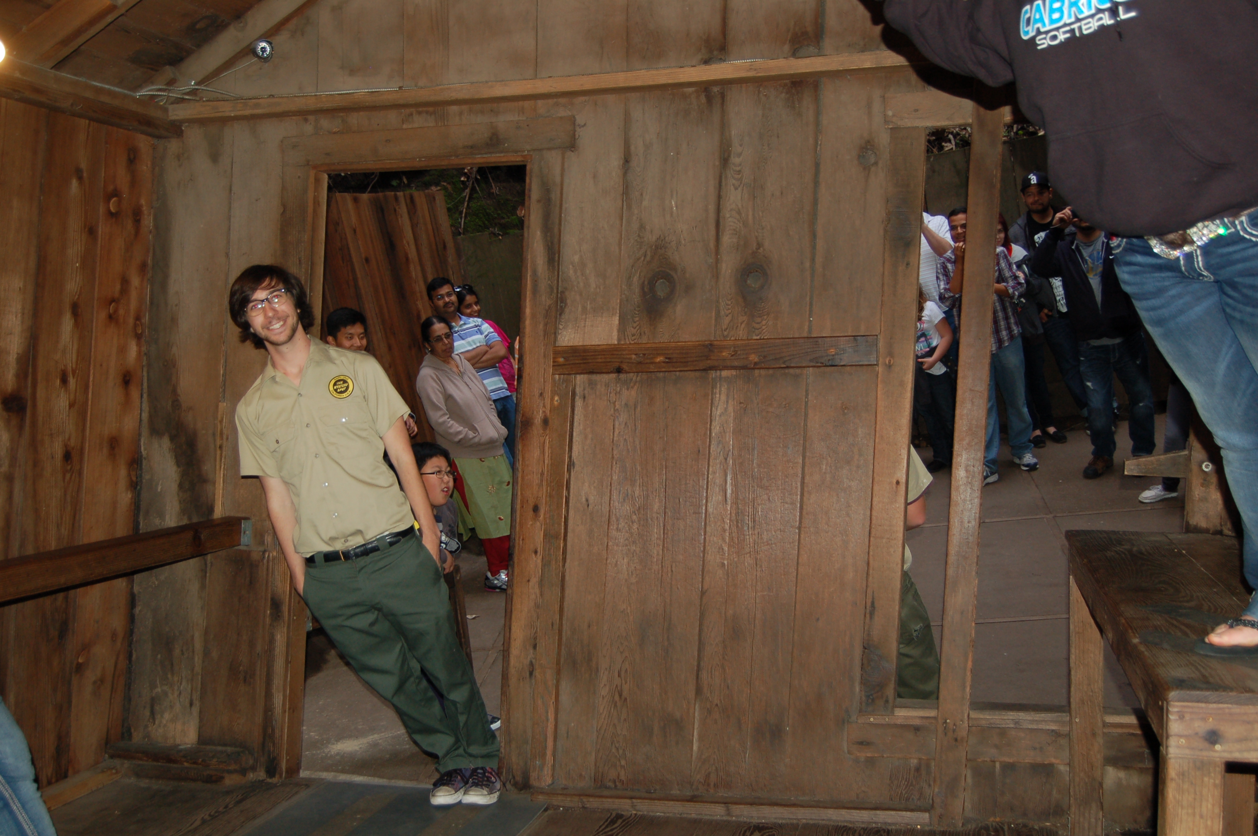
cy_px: 418
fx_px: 1362
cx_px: 629
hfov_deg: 49.6
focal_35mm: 39
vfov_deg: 34.1
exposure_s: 1/60
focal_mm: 26
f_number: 4
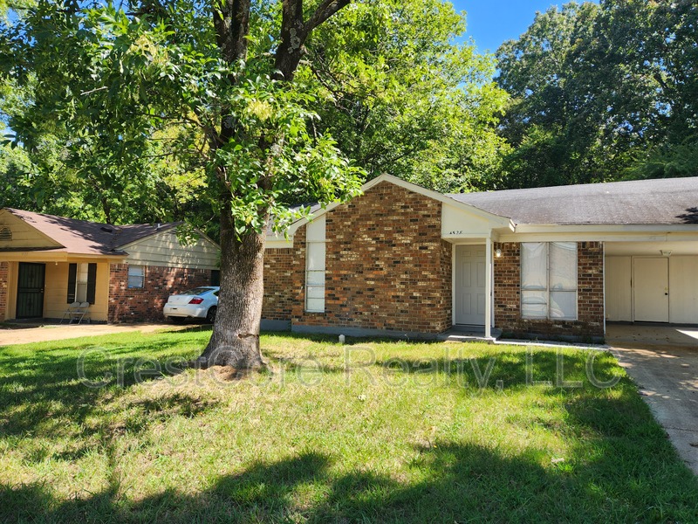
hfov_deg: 73.9
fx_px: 464
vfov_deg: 58.9
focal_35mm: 23
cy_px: 262
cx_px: 349
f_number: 1.8
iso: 20
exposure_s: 1/420
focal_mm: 5.4
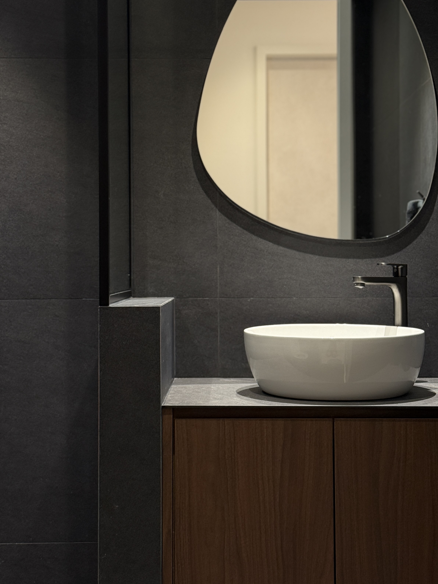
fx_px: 1029
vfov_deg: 31.6
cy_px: 253
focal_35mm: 61
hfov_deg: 24.0
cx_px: 240
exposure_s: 1/50
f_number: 1.78
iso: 100
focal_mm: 6.76
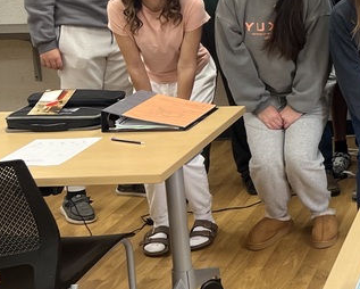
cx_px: 537
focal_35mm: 82
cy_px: 15
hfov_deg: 20.1
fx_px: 874
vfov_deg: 18.4
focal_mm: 5.7
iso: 100
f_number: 1.5
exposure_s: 1/120
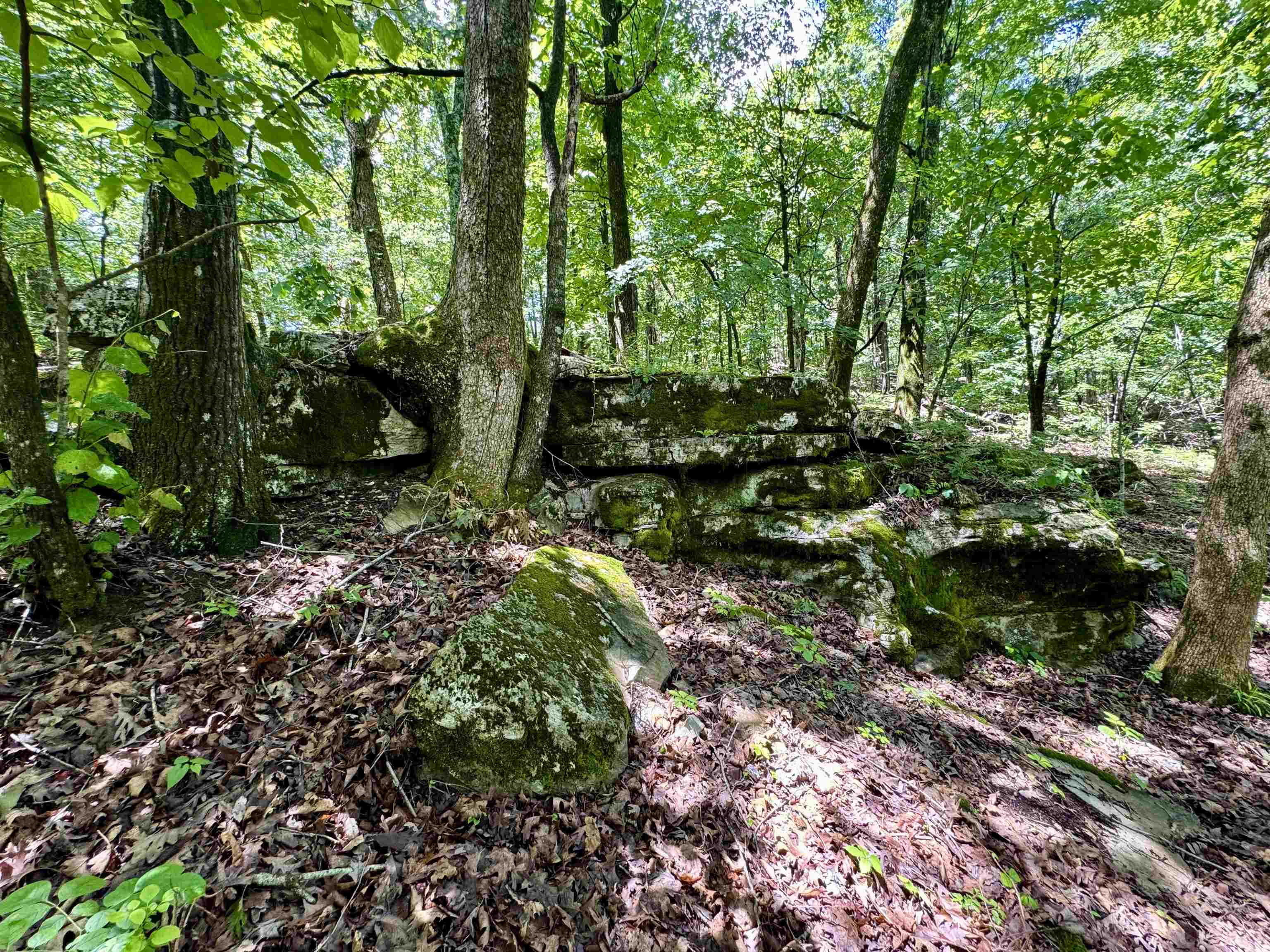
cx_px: 635
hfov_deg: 102.1
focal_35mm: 14
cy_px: 476
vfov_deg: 85.7
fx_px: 514
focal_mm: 2.22
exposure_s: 1/99
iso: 160
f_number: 2.2
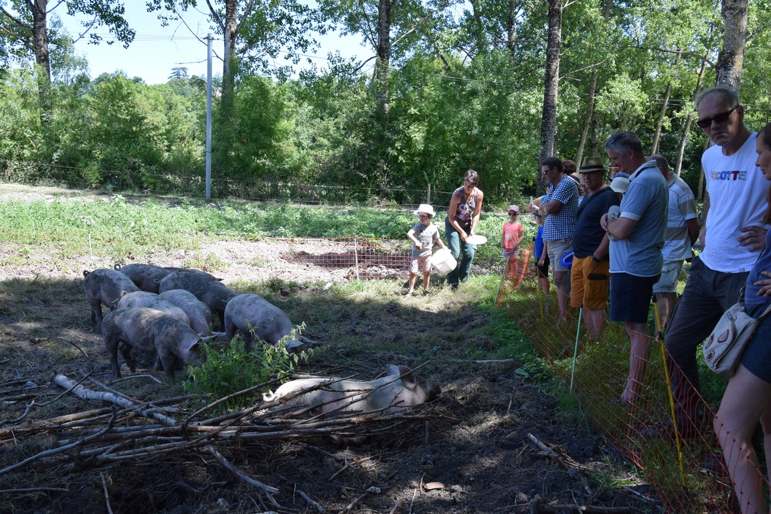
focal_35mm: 36
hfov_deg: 53.1
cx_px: 386
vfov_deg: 36.9
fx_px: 771
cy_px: 257
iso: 400
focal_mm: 24
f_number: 8
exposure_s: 1/250
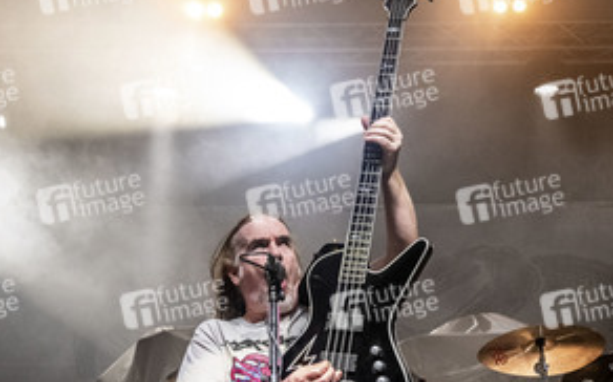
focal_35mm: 74
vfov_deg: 17.5
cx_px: 329
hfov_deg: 27.9
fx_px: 1235
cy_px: 252
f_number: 5.6
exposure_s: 1/400
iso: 2000
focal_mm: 47
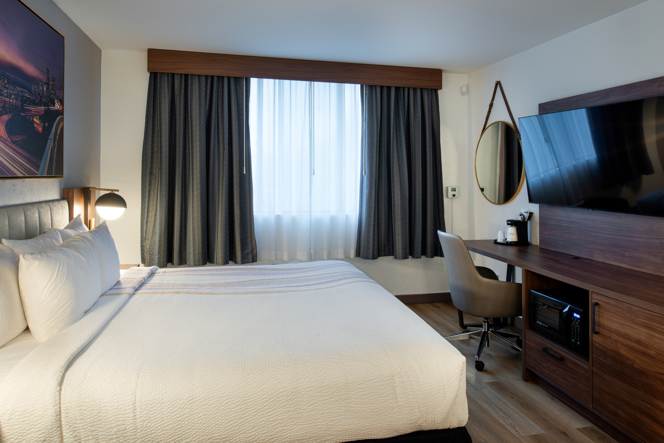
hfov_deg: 73.7
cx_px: 332
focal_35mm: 24
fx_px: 443
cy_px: 222
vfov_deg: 53.2
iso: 100
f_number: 13
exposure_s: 4
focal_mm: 24
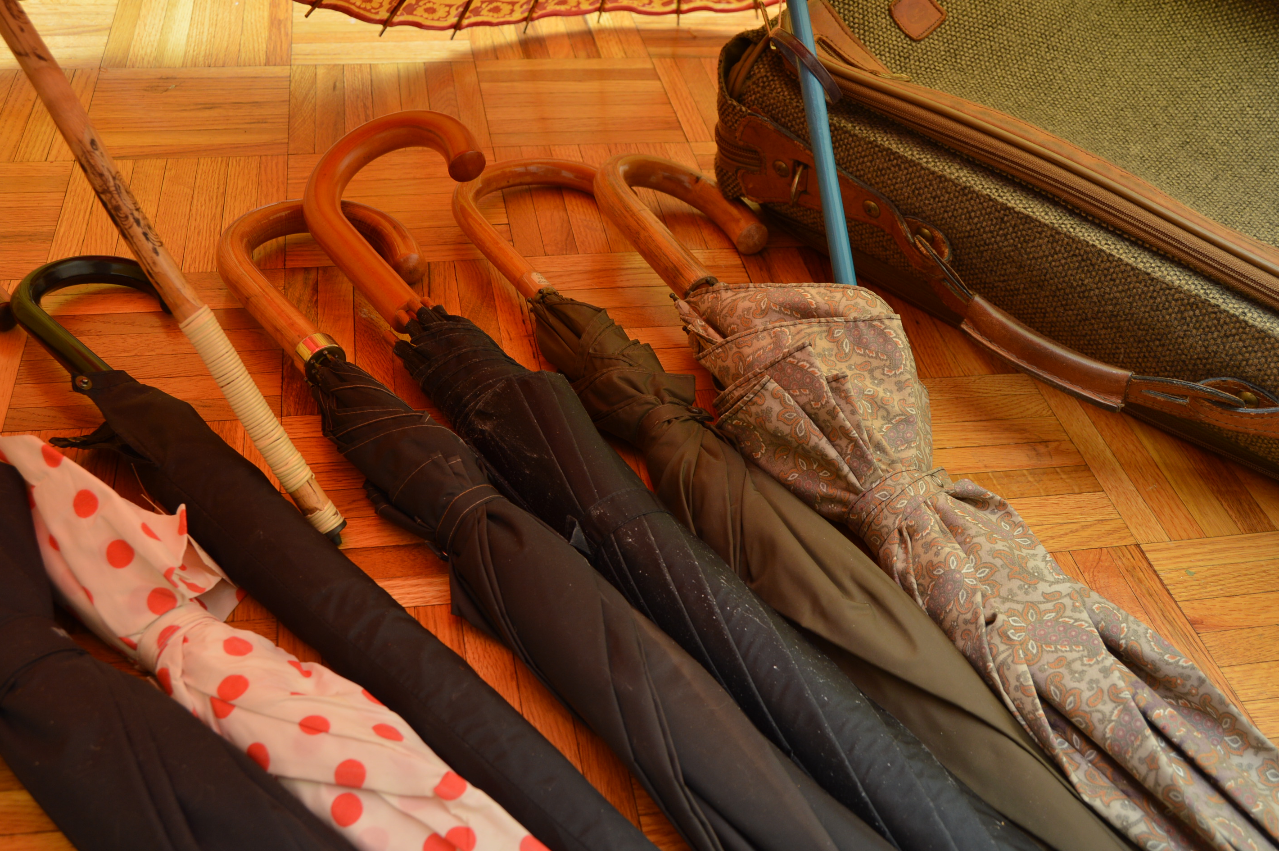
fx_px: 1297
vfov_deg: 36.3
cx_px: 614
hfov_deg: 52.5
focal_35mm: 37
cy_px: 424
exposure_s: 1/160
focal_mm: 23
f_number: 5
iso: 200
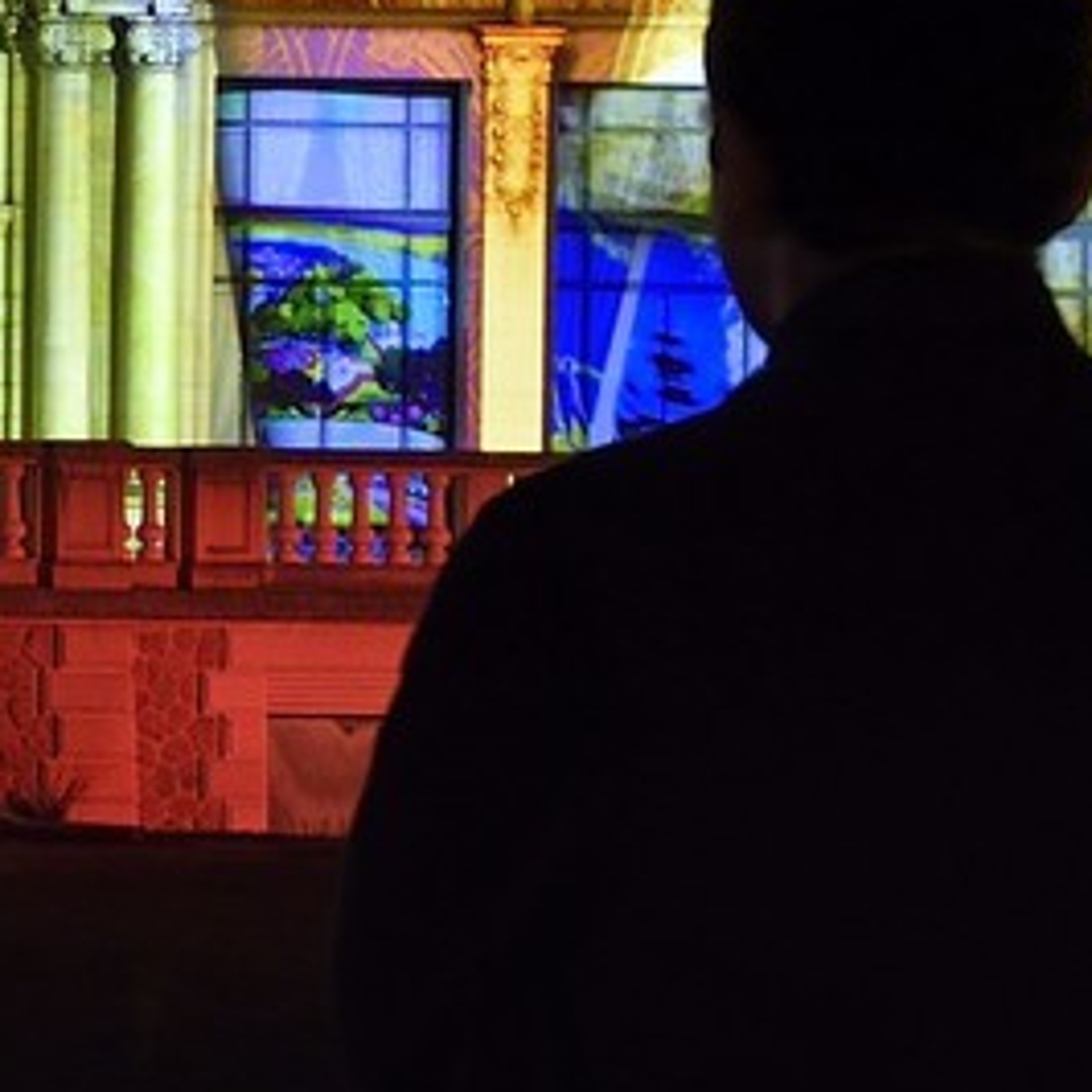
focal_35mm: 148
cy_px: 497
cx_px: -1757
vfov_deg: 11.8
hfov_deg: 9.9
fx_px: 5282
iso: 1600
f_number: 5
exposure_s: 1/10
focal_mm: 29
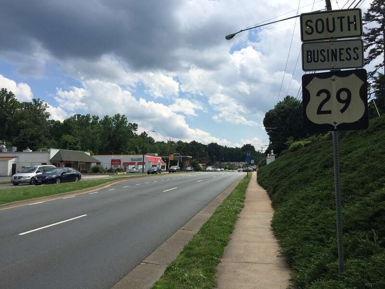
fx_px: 323
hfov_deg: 61.7
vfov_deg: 48.2
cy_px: 144
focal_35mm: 29
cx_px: 192
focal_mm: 4.15
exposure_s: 1/3300
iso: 32
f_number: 2.2
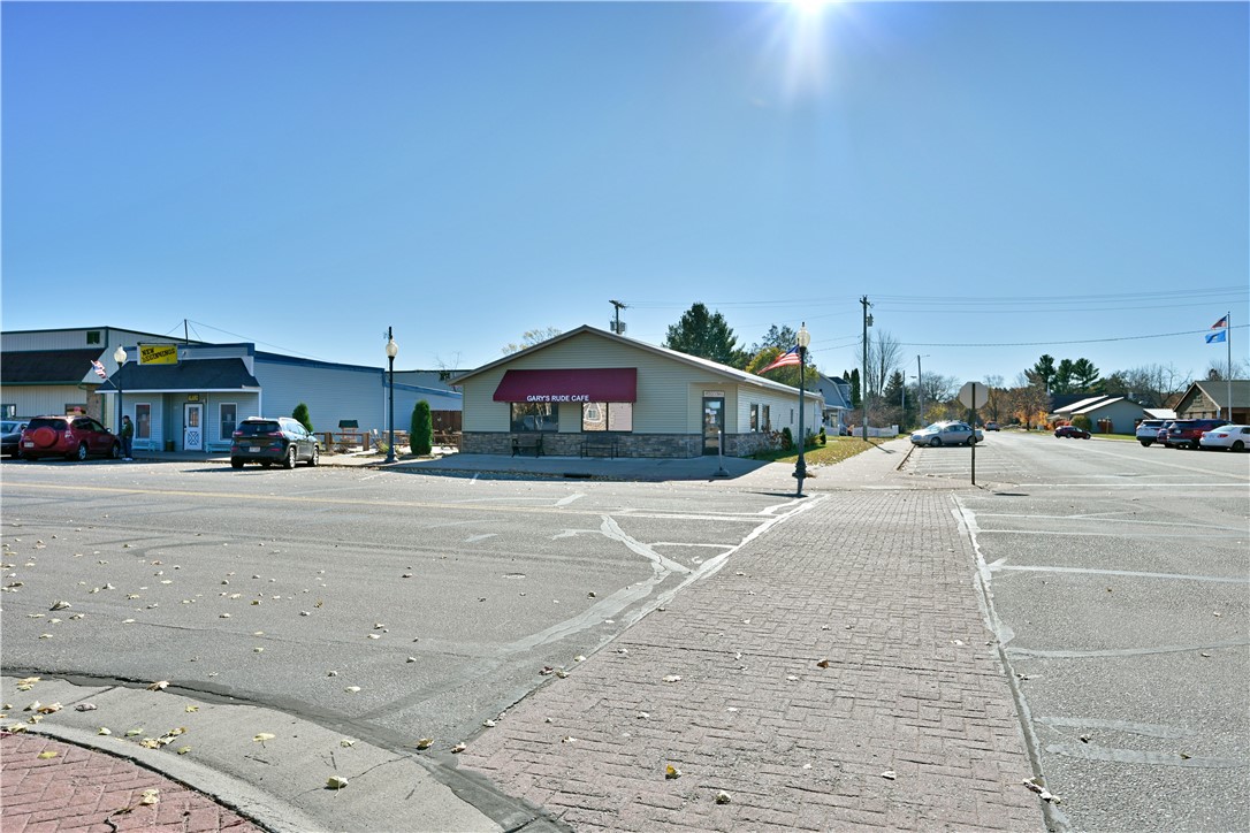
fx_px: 833
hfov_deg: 73.7
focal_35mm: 24
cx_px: 625
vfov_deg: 53.1
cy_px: 416
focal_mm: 24
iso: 200
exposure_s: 1/2000
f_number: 5.6
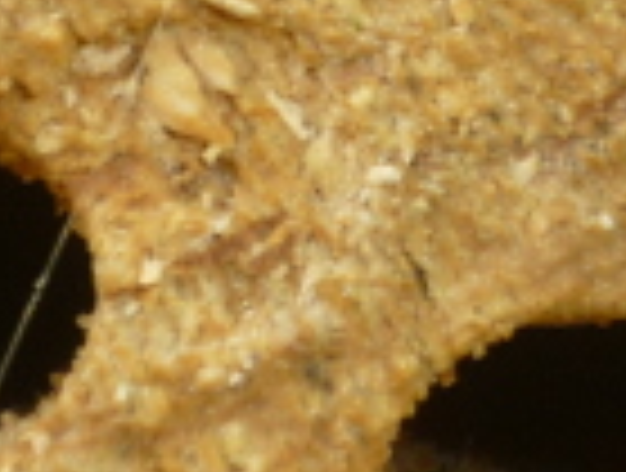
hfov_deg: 4.8
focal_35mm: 413
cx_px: 658
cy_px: -292
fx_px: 7488
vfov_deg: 3.6
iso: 100
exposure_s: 1/40
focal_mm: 13.6
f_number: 5.6
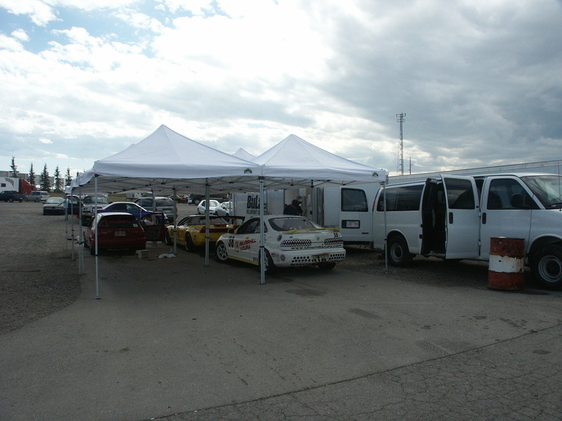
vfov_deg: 48.2
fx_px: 471
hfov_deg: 61.7
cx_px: 281
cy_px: 210
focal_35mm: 29
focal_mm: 7.65
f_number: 8
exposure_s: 1/350
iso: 100
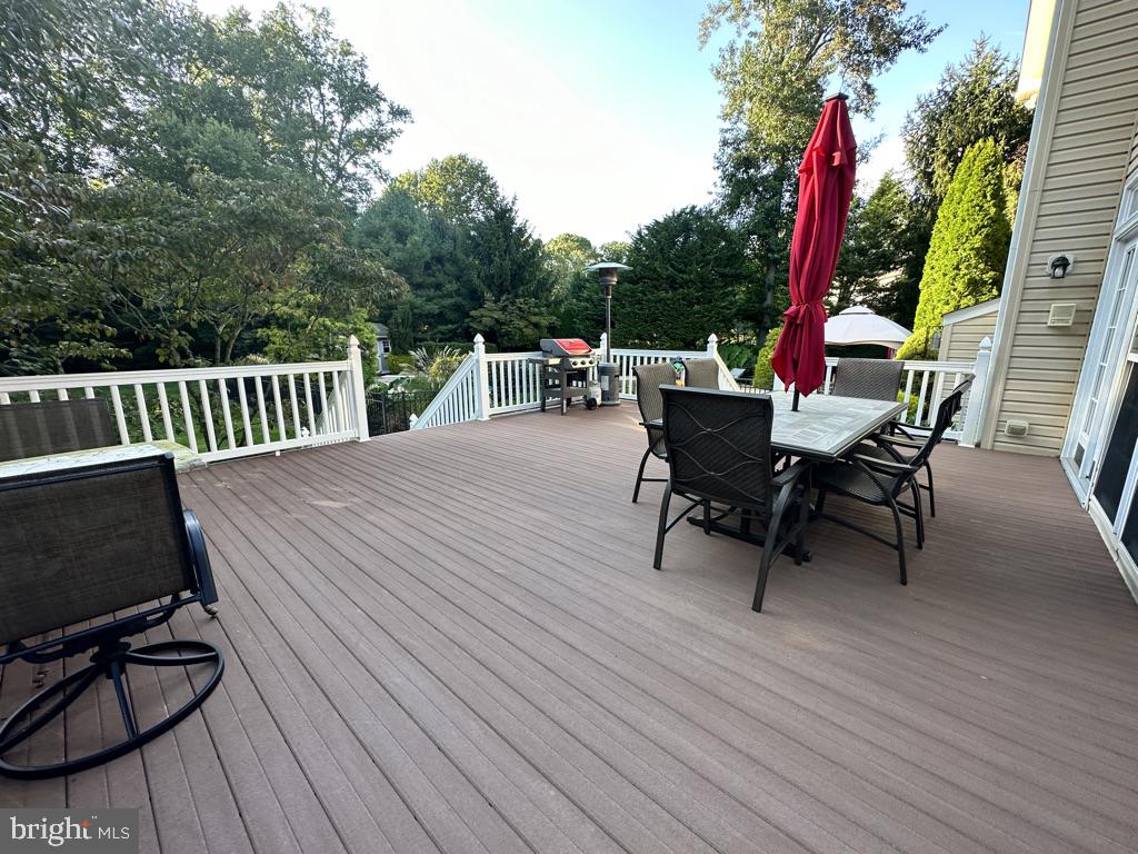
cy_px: 427
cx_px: 569
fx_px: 460
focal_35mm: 14
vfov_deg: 85.7
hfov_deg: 102.1
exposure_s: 1/111
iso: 40
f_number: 2.2
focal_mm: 2.22
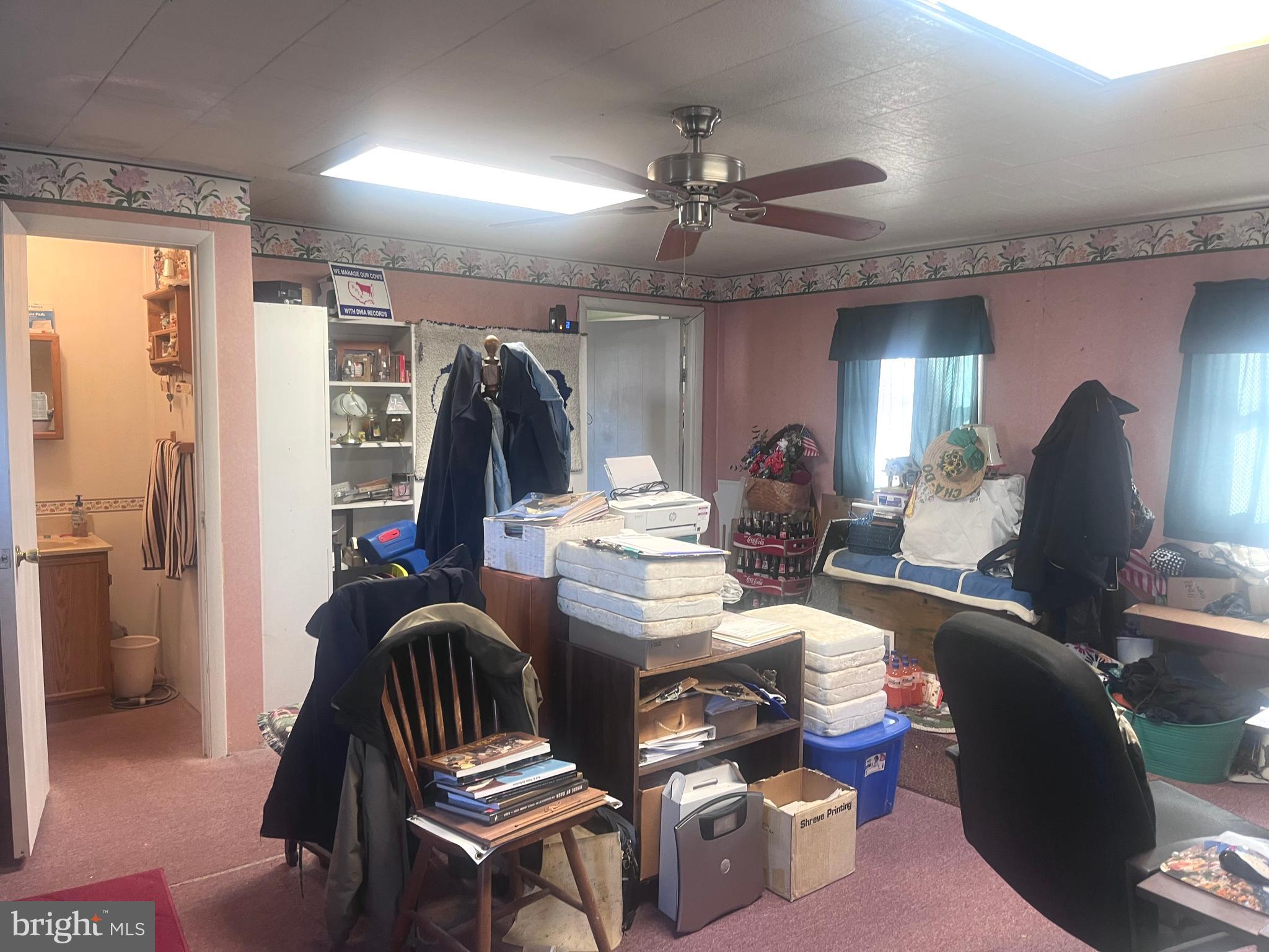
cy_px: 476
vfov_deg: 53.1
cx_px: 634
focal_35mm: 26
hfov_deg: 67.3
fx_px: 953
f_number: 1.6
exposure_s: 1/46
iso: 100
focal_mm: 5.1
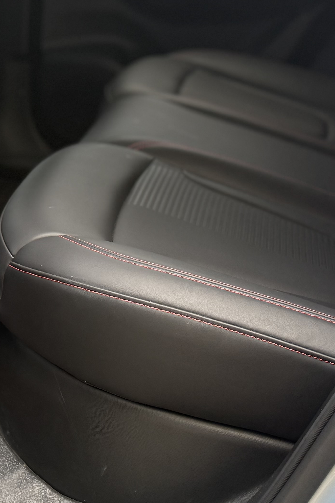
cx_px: 49
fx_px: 949
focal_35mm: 68
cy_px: 110
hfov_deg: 19.7
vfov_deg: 29.1
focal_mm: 6.76
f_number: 1.78
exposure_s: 1/234
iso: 125
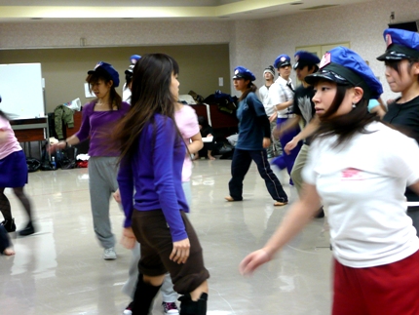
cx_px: 210
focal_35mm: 67
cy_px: 158
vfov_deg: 22.0
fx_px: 811
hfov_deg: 29.0
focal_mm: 11
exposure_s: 1/20
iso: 200
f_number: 4.5
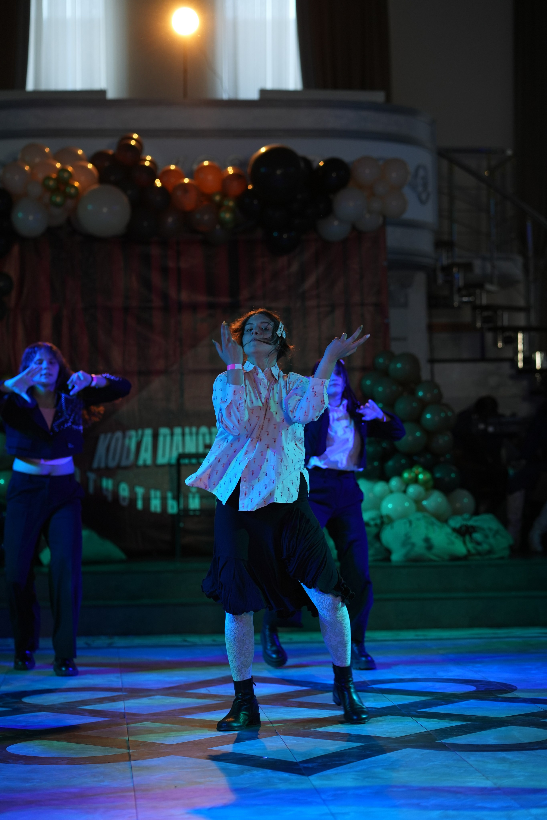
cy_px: 410
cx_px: 274
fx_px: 1937
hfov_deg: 16.1
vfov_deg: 23.9
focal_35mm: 85
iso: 800
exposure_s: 1/400
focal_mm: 85
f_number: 2.2
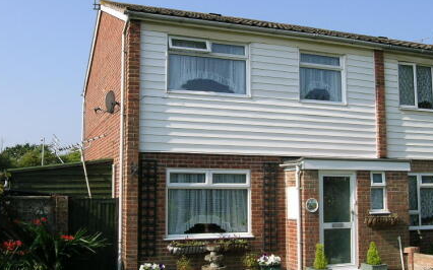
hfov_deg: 44.4
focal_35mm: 45
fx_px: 531
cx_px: 222
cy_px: 153
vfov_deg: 28.5
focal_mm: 6.5
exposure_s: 1/243
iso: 50
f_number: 6.5
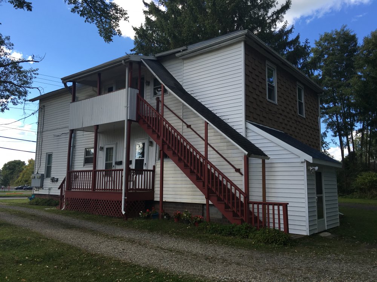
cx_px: 188
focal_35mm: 29
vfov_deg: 48.2
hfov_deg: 61.7
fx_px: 316
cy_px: 141
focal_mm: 4.15
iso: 25
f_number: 2.2
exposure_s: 1/523
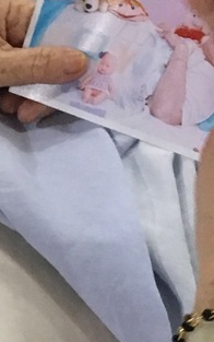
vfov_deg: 13.1
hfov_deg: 8.2
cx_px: -69
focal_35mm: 157
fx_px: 1463
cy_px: 382
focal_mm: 4.15
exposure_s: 1/15
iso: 200
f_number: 2.2
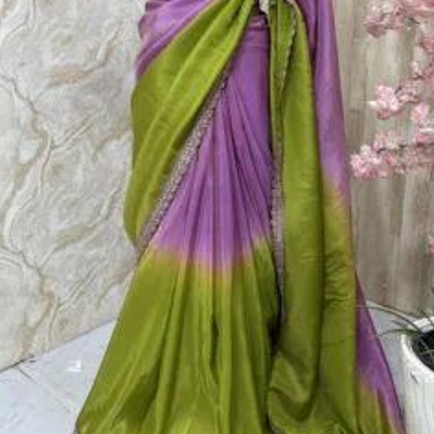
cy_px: 120
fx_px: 553
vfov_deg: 41.8
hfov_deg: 42.8
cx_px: 224
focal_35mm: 39
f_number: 1.6
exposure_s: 1/100
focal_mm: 6
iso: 125
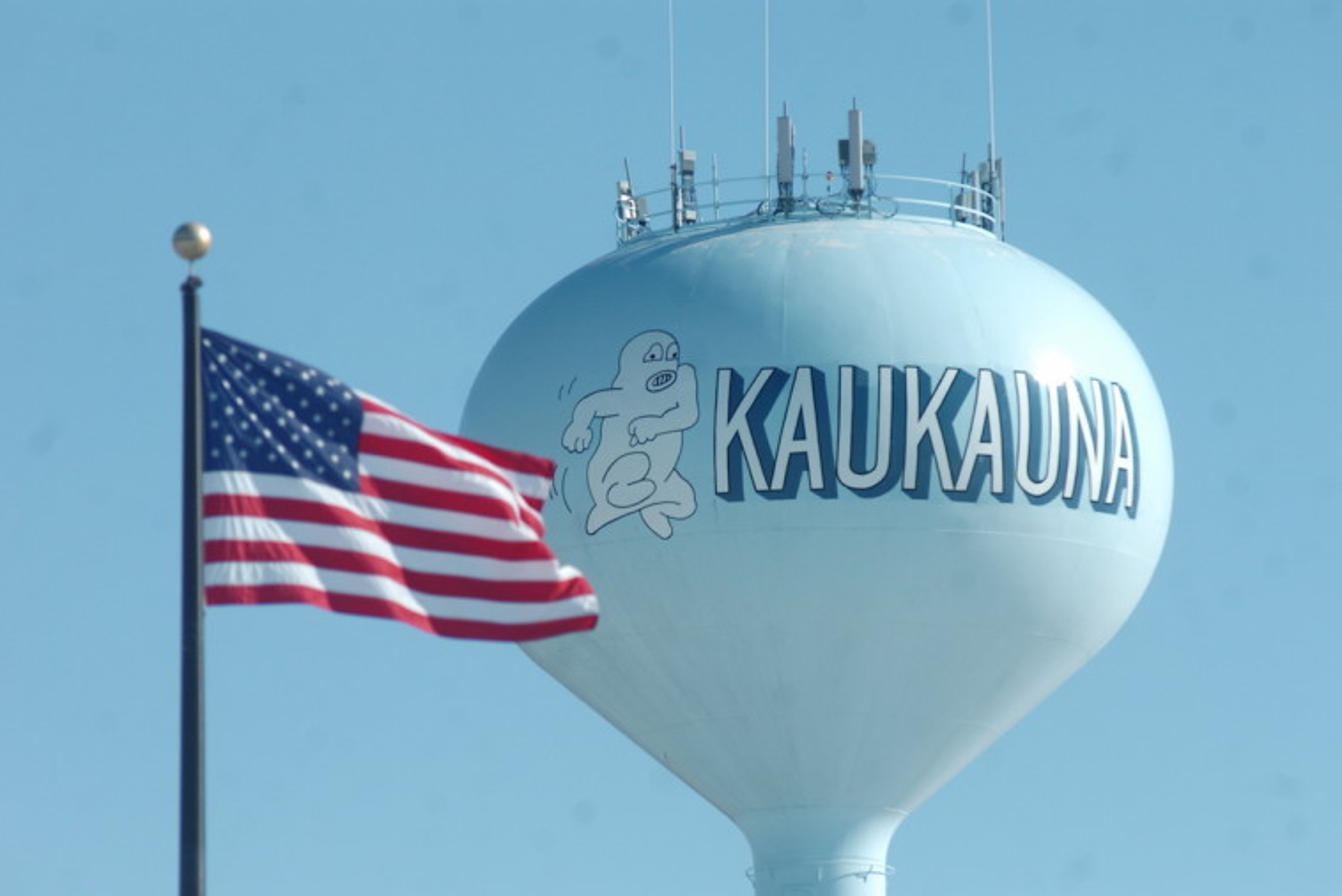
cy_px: 449
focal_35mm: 281
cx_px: 671
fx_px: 10460
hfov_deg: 7.3
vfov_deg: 4.9
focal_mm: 185
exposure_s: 1/4000
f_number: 5.3
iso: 400
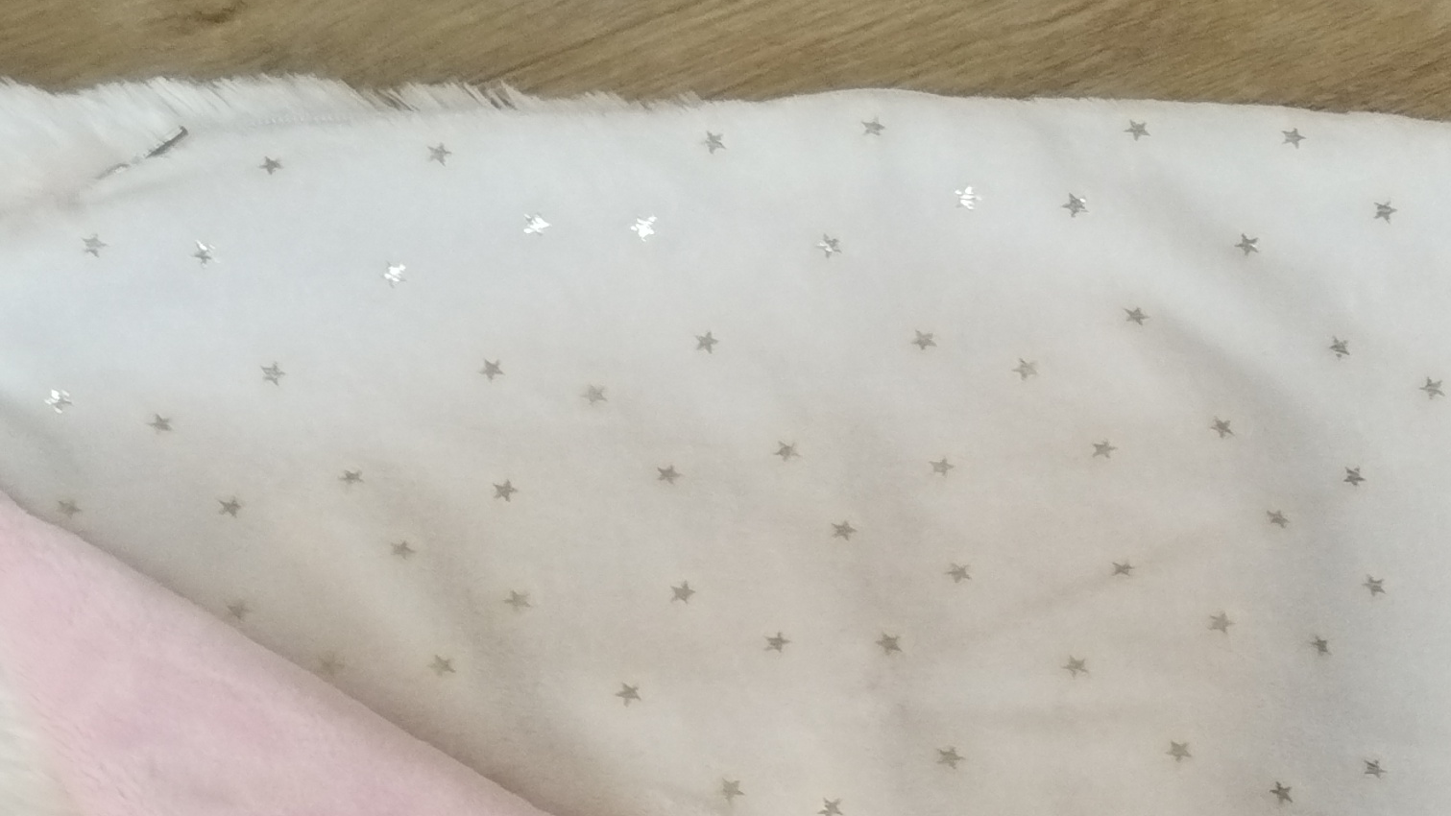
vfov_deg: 14.9
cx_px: 768
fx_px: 2886
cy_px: 1227
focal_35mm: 75
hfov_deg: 28.2
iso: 800
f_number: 1.9
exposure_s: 1/33.3
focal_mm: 4.95
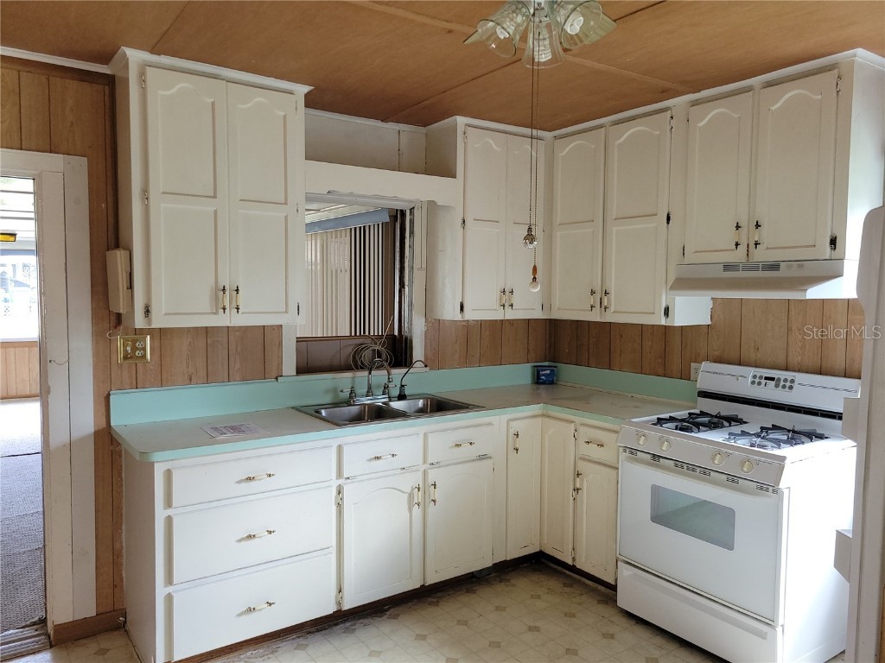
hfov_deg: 67.3
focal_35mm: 26
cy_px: 332
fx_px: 665
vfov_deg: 53.1
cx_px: 442
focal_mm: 5.4
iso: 100
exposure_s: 1/30
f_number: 1.8
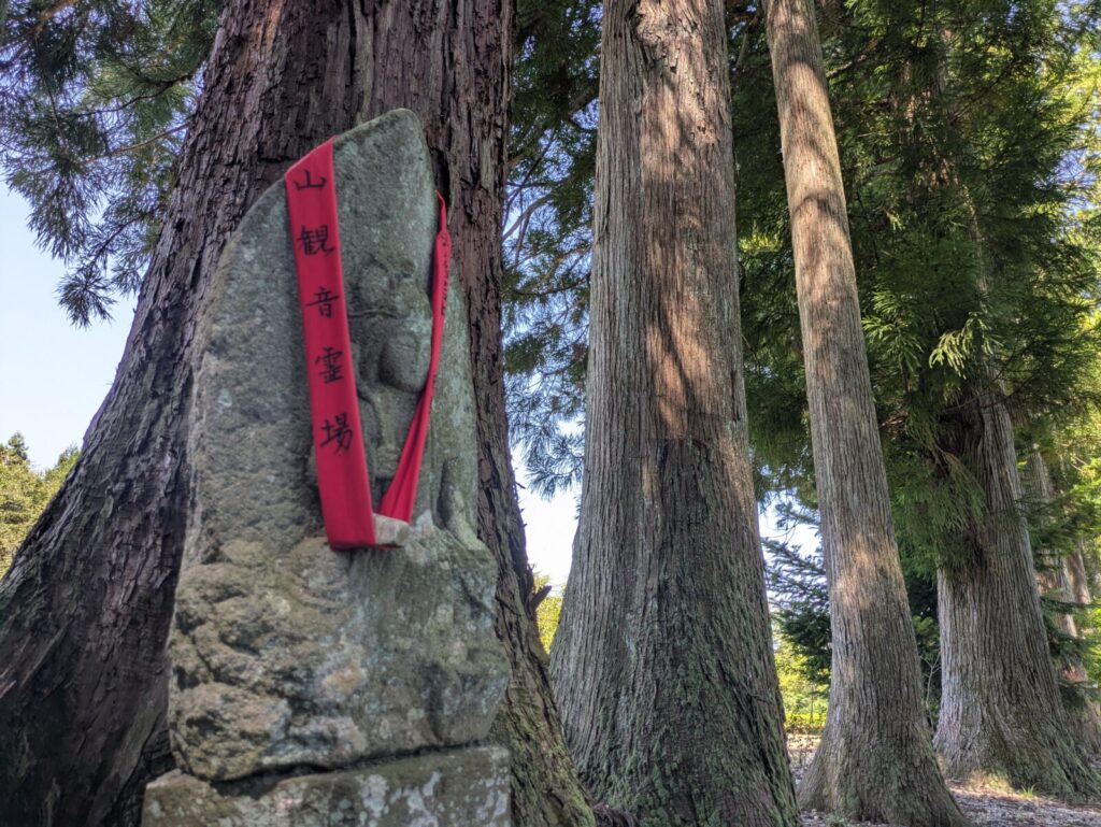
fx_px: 796
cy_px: 414
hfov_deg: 69.4
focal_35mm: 25
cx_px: 550
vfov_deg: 54.9
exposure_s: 1/453
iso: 50
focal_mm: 5.43
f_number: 1.89
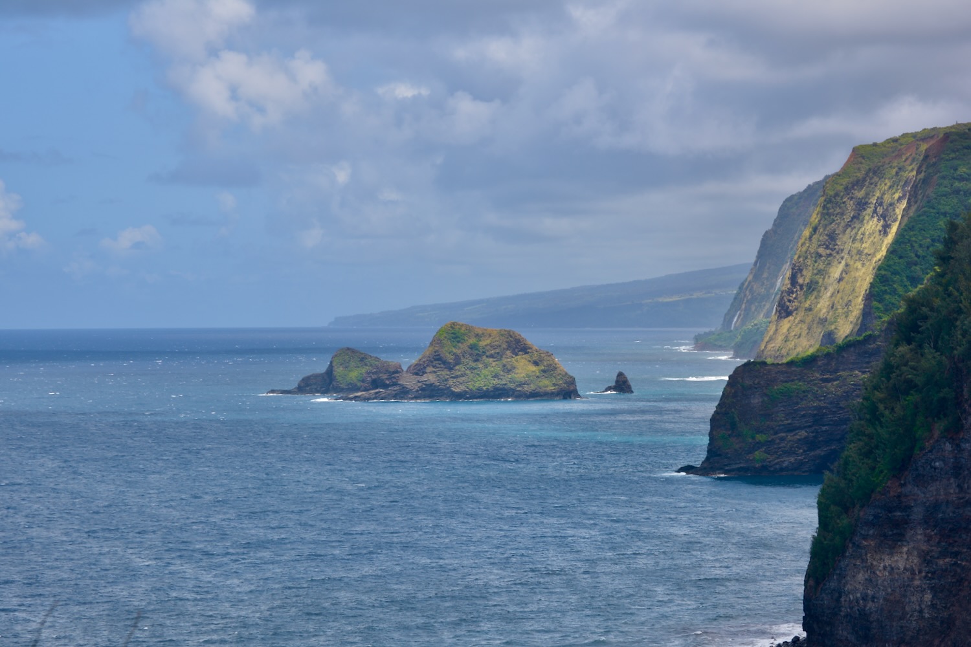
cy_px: 324
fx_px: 3317
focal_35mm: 123
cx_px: 486
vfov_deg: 11.1
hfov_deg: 16.7
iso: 100
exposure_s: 1/250
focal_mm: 82
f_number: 8
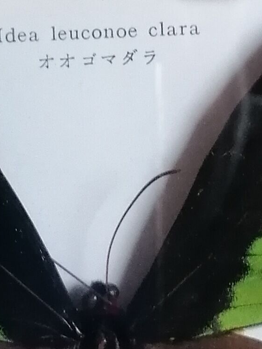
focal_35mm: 145
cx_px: 76
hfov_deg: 10.2
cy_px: 74
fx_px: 1463
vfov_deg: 13.5
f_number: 1.8
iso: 250
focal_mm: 4.75
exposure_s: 1/33.3
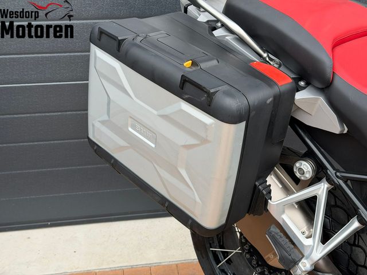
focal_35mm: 48
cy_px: 138
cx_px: 184
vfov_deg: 30.3
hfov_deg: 39.7
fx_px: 509
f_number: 1.78
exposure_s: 1/557
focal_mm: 6.76
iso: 64
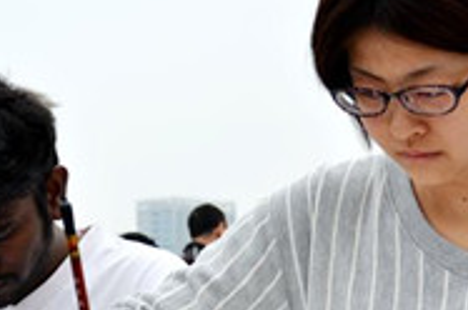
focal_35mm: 100
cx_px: 53
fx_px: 1302
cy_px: 246
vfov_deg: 13.5
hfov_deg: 20.0
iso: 100
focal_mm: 25
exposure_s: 1/1000
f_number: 4
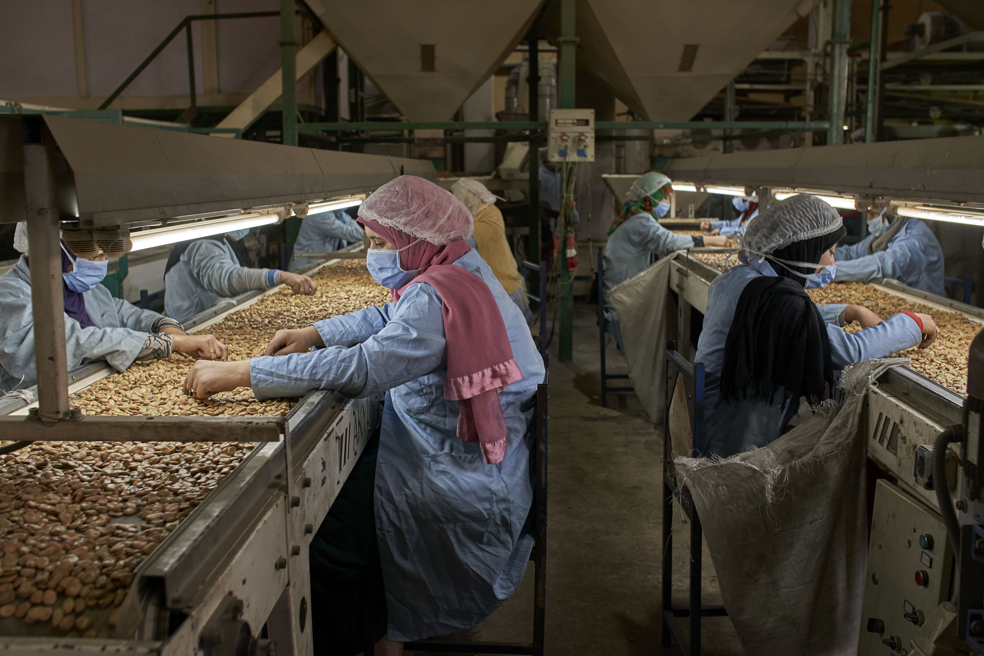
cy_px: 328
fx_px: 1011
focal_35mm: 37
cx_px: 492
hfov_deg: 51.9
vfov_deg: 36.0
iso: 200
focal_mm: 24.7
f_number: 4.5
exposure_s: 1/125
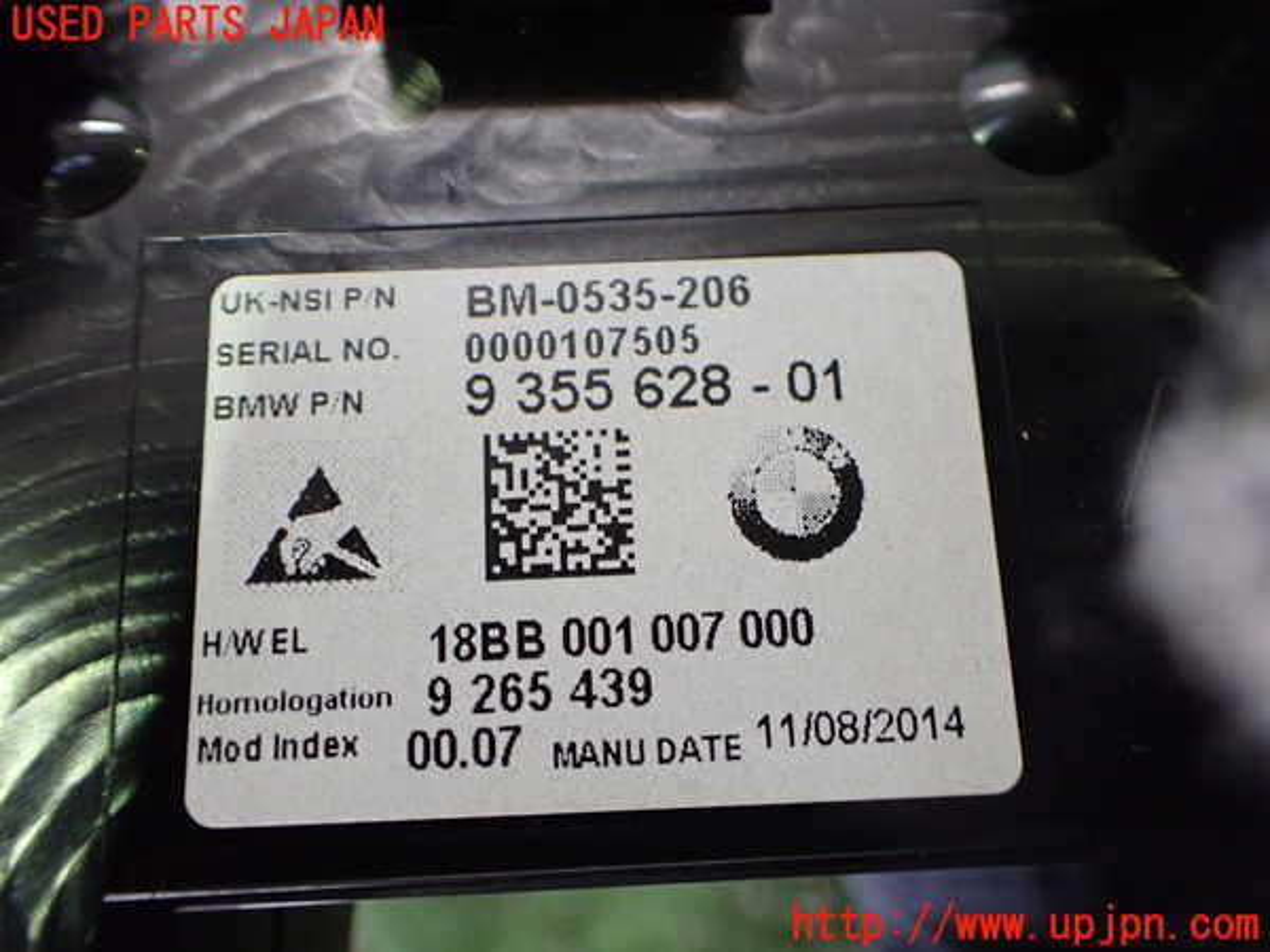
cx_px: 635
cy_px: 476
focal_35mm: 30
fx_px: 1101
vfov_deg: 46.8
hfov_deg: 60.0
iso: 800
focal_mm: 5.4
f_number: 2.3
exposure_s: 1/100
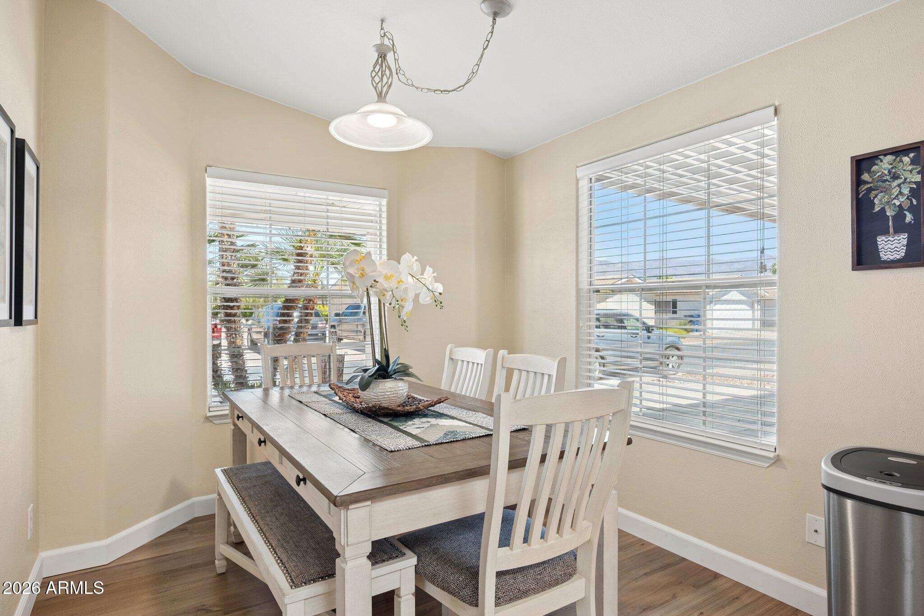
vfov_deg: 63.2
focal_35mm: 20
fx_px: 500
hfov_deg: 85.4
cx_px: 462
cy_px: 308
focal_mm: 19.5
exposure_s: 1/60
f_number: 8
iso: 320
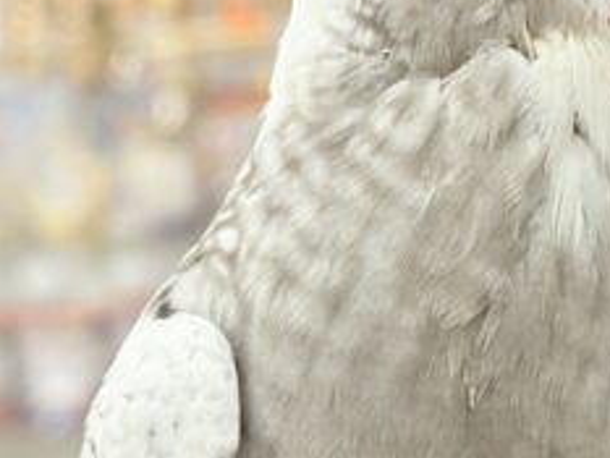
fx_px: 2521
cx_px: 416
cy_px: 147
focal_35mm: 143
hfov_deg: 13.8
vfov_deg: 10.4
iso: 50
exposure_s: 1/50
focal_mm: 5.96
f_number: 1.6
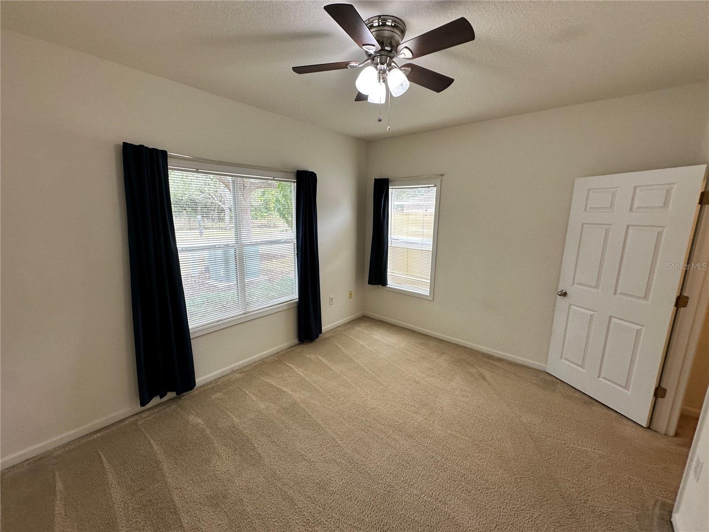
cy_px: 266
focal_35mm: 14
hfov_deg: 102.1
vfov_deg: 85.7
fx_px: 287
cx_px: 354
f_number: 2.2
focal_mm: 2.22
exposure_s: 1/120
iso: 125
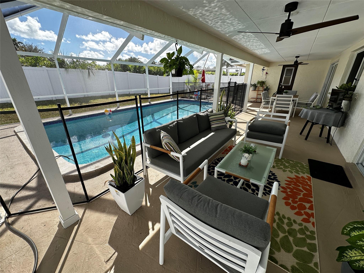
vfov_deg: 85.7
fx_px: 147
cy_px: 136
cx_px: 182
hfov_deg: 102.1
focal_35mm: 14
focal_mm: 2.22
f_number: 2.2
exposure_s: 1/496
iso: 40
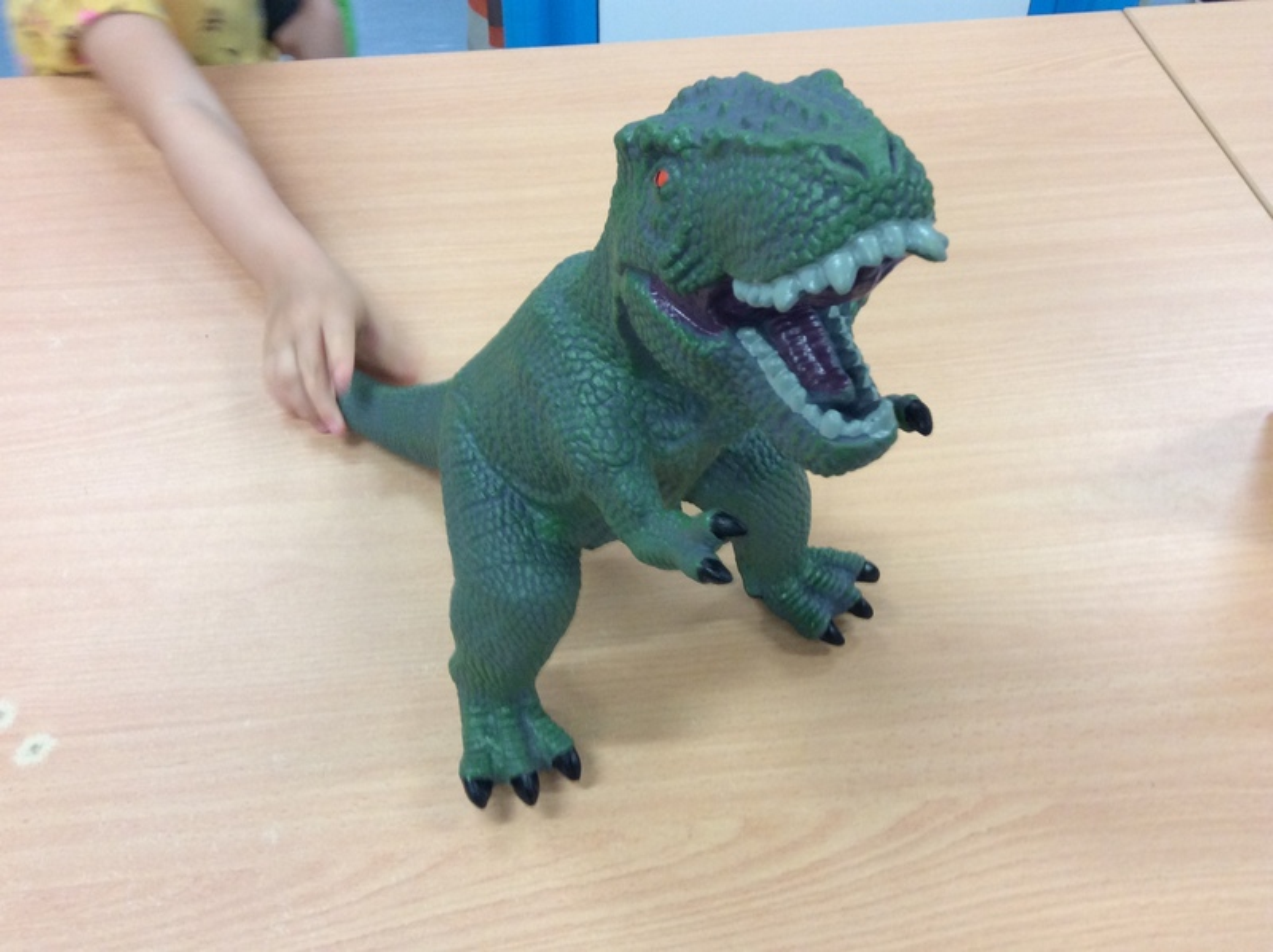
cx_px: 636
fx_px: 1175
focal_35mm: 32
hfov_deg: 56.9
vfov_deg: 44.1
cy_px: 476
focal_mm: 3.3
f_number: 2.4
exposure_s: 1/25
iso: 80
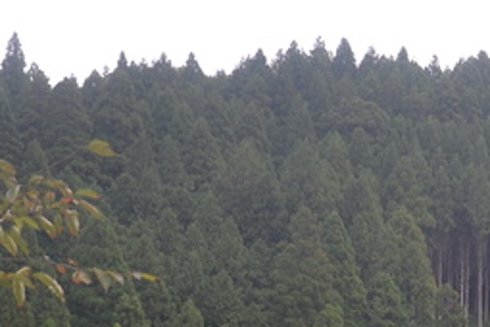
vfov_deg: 6.2
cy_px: 589
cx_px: 870
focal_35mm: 217
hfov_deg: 9.1
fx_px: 2953
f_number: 5
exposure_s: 1/200
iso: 100
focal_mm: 32
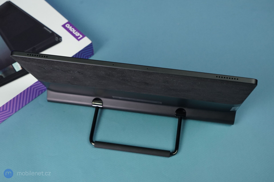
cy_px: 91
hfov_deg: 40.3
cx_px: 137
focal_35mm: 49
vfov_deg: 27.5
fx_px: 373
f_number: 8
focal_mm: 49
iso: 3200
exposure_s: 1/160
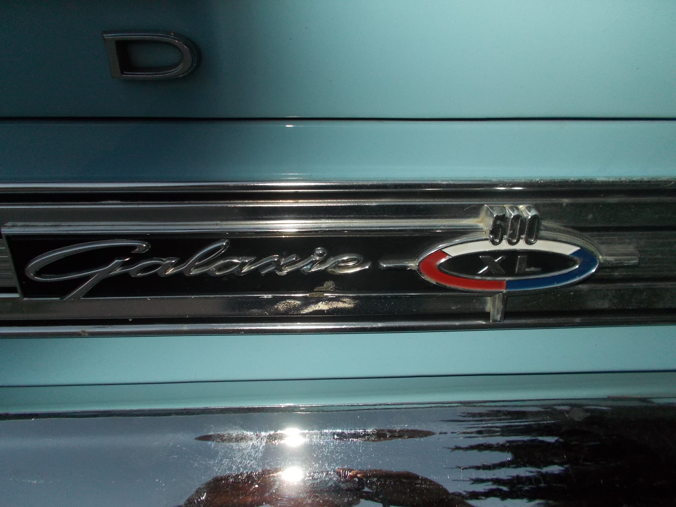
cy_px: 254
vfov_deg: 53.1
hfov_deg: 67.3
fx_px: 508
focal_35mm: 26
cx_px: 338
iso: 200
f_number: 3.2
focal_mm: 4.6
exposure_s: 1/25
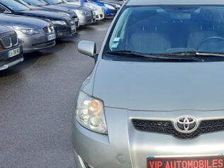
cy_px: 101
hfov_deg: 29.6
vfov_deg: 22.9
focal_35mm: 64
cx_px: 182
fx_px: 414
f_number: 2
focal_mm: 4.6
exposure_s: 1/224
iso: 25
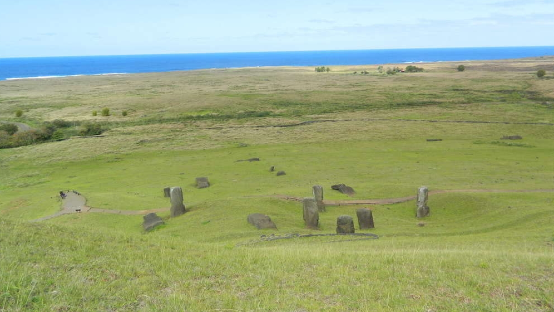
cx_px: 277
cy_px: 121
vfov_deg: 41.2
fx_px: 411
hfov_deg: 67.9
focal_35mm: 28
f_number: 3.1
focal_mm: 4.5
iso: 110
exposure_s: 1/800
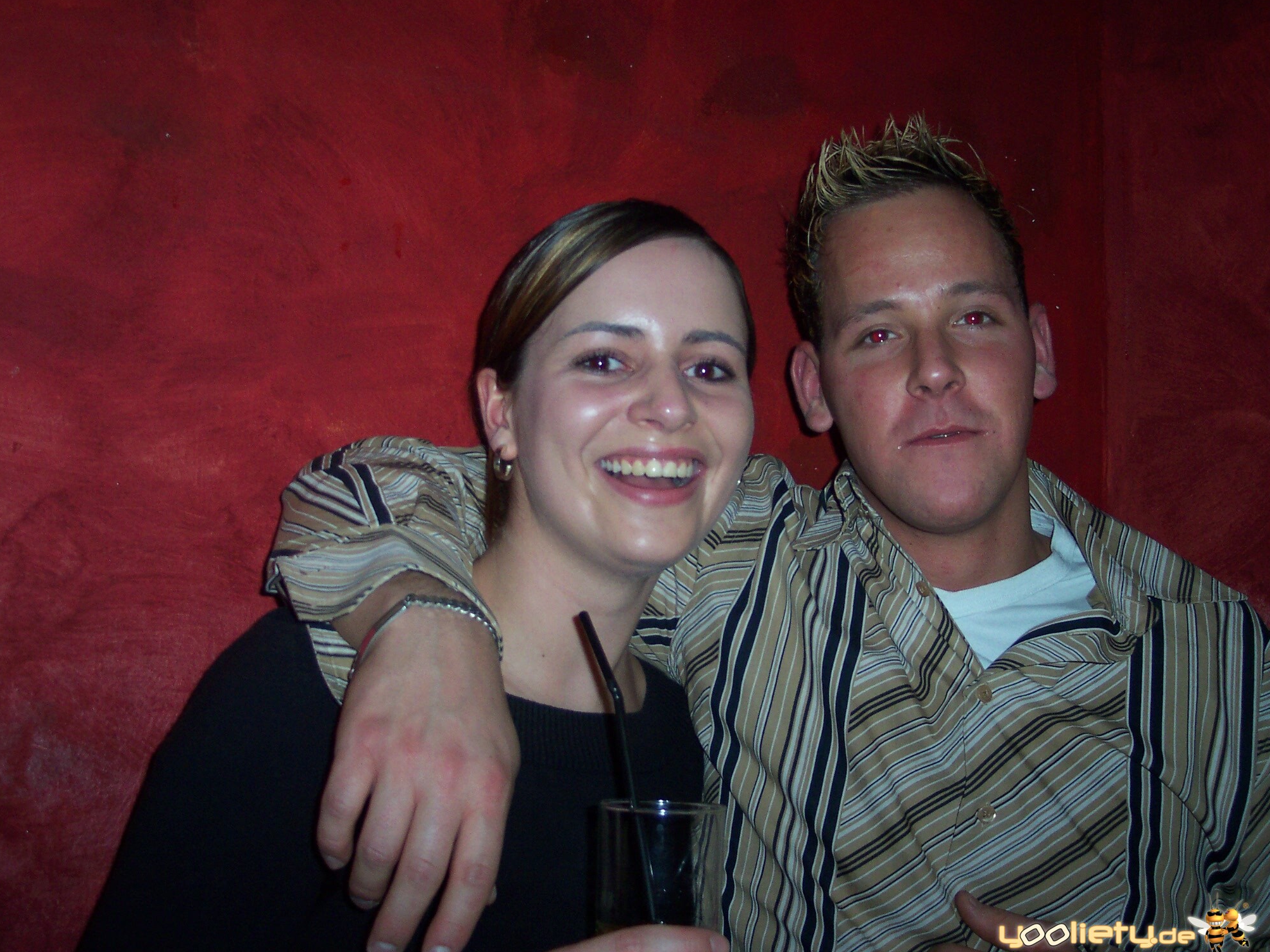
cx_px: 639
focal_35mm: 39
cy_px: 476
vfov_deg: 36.8
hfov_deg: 47.9
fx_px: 1431
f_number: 2.8
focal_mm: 8
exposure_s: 1/30
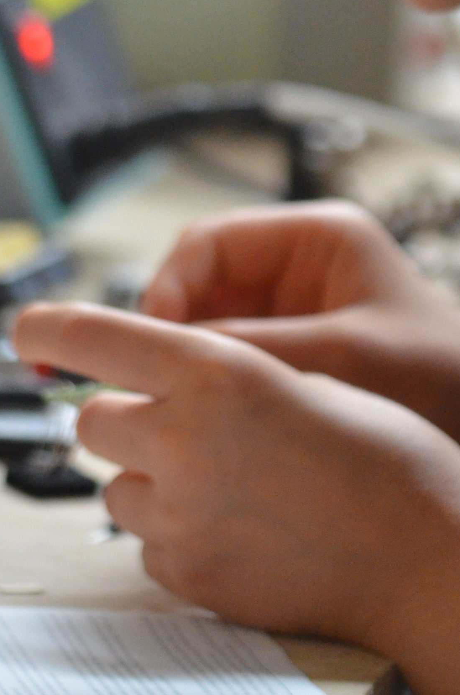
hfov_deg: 2.0
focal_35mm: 670
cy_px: -190
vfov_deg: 3.1
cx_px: 332
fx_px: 12900
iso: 1600
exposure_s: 1/250
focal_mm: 150
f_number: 3
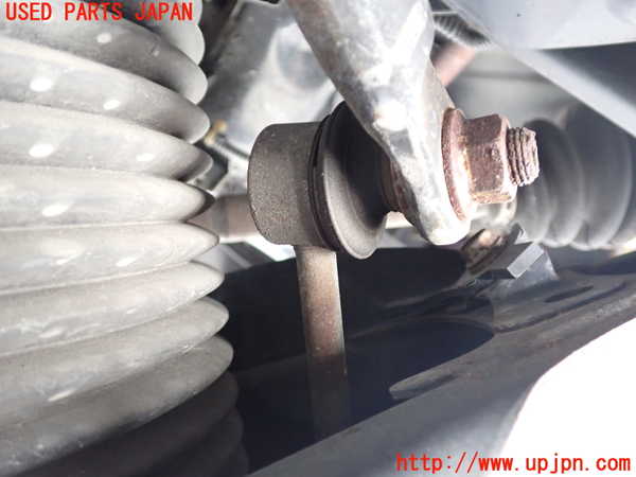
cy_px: 238
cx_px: 318
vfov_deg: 39.7
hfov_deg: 51.4
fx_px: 661
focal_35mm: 36
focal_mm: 6.37
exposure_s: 1/25
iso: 800
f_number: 2.5
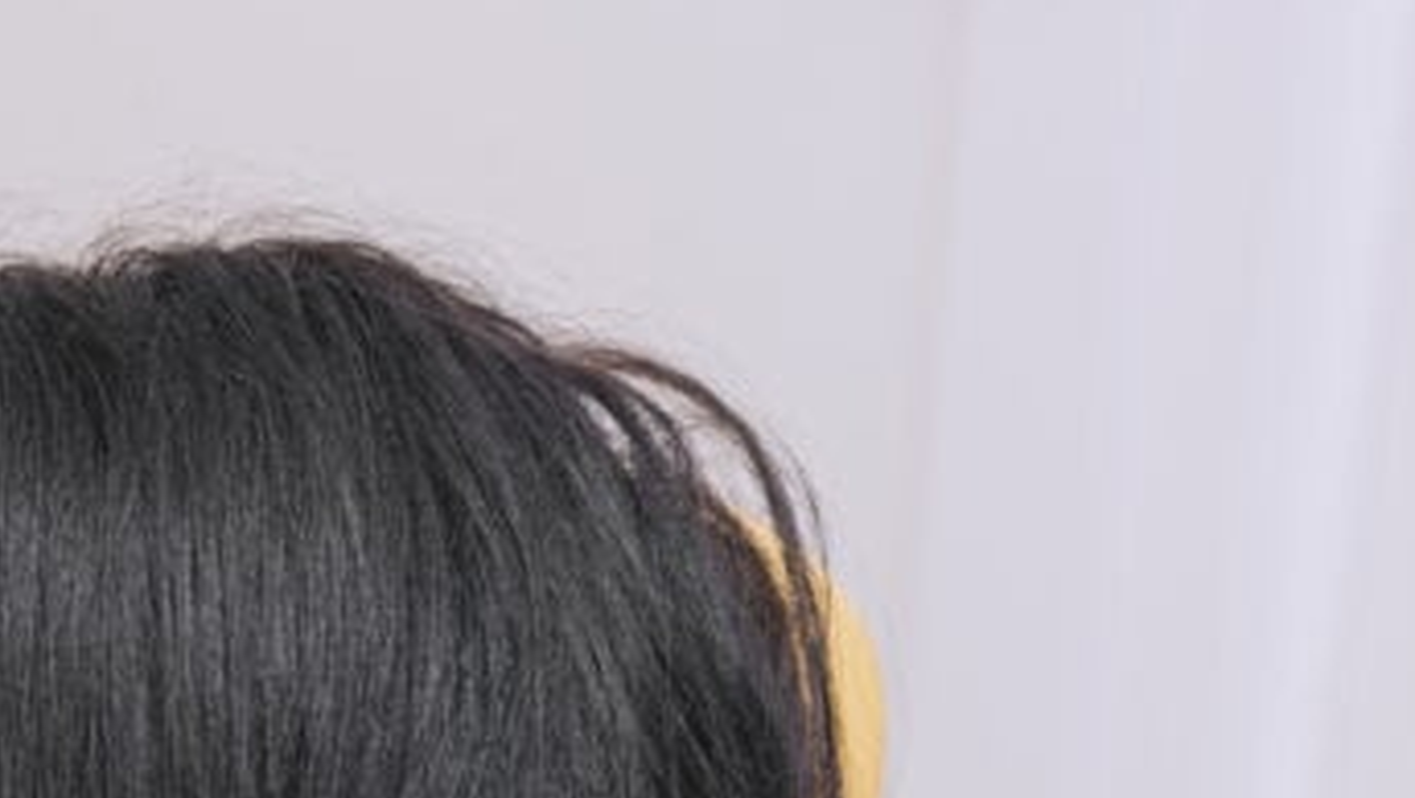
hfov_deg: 13.2
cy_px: 728
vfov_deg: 7.8
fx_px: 5857
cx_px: -535
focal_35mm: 156
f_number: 4.5
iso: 320
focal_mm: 50
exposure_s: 1/160
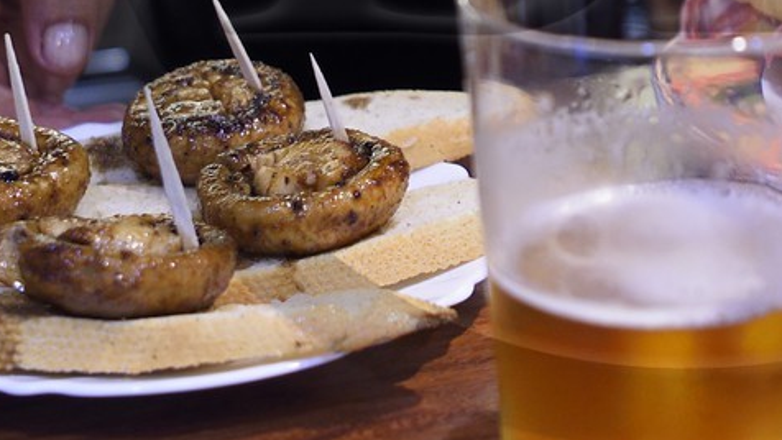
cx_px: 687
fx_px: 2115
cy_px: -235
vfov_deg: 11.4
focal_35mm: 102
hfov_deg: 20.6
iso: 800
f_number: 2.8
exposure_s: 1/60
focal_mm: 29
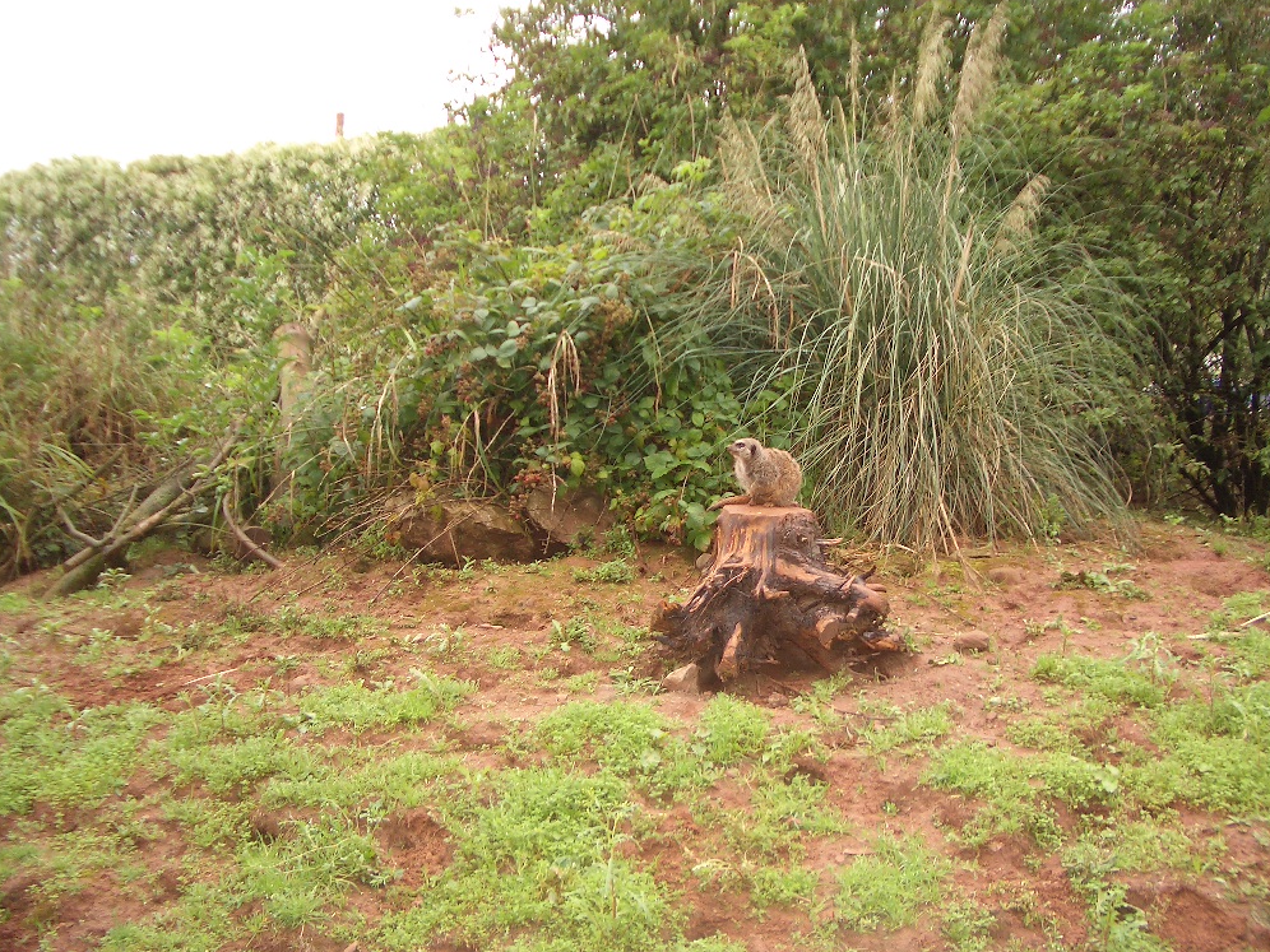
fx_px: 1321
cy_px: 488
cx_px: 632
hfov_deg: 51.4
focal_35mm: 36
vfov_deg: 39.7
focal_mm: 5.8
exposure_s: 1/200
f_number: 2.6
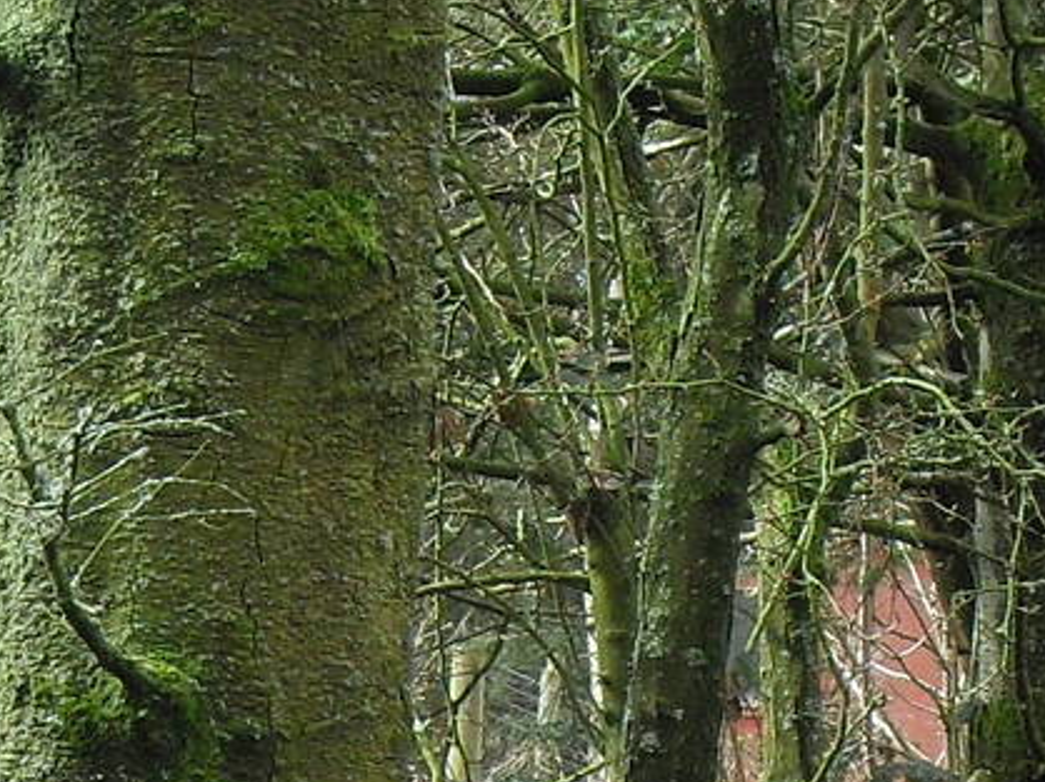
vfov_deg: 4.0
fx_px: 10982
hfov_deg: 5.4
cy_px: 1419
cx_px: -92
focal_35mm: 364
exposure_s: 1/90
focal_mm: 15.3
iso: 120
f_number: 4.8
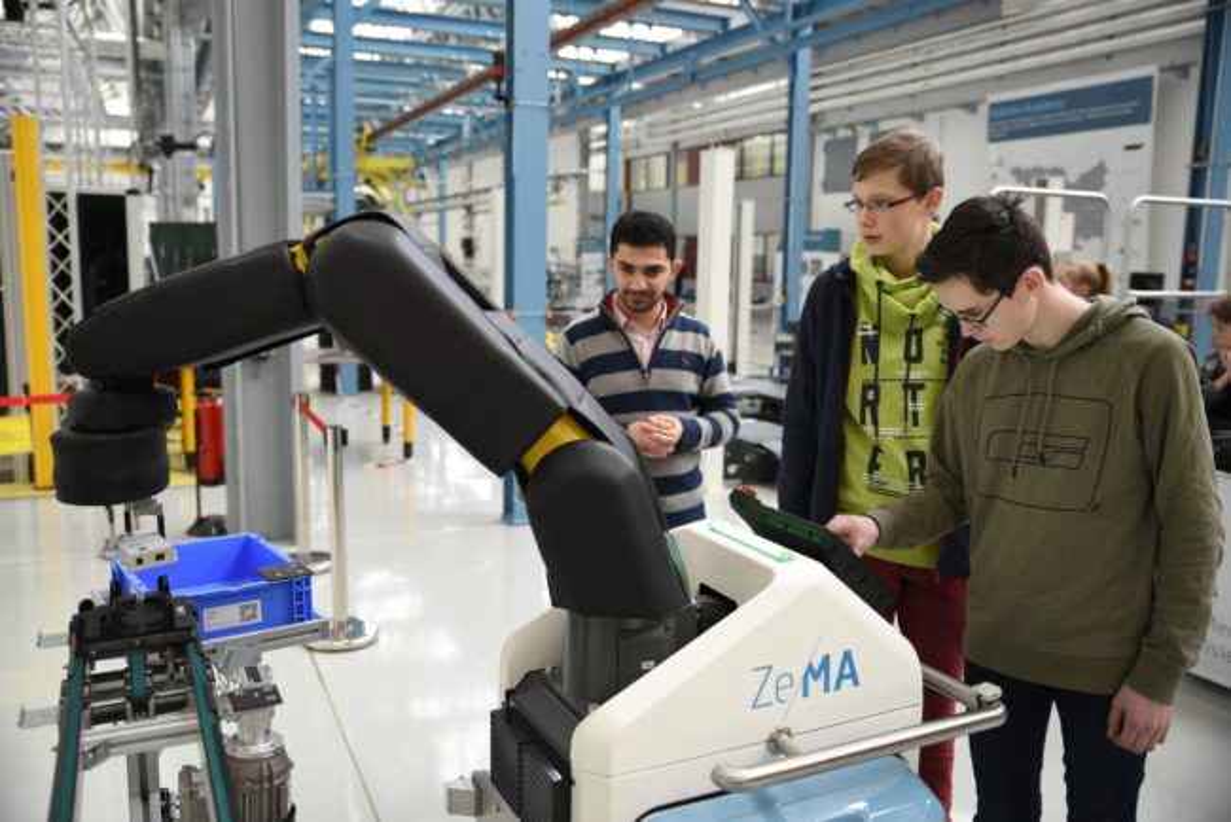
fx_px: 1095
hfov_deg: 58.7
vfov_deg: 41.2
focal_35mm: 32
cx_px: 616
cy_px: 411
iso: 2200
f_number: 2.8
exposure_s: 1/500
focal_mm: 32
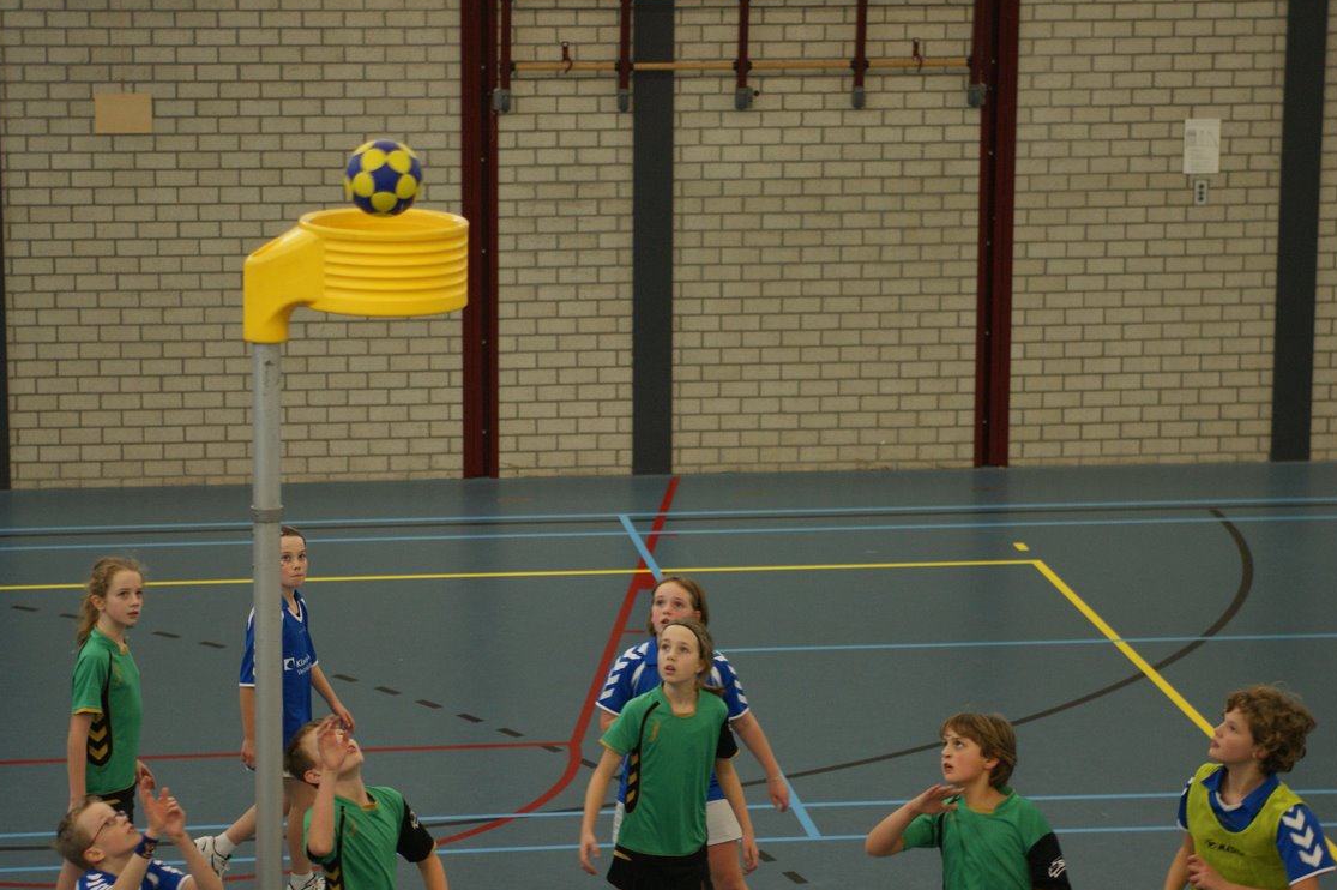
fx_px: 4194
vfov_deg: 12.1
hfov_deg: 18.1
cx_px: 633
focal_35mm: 113
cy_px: 467
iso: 400
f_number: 2.8
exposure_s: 1/200
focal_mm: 70
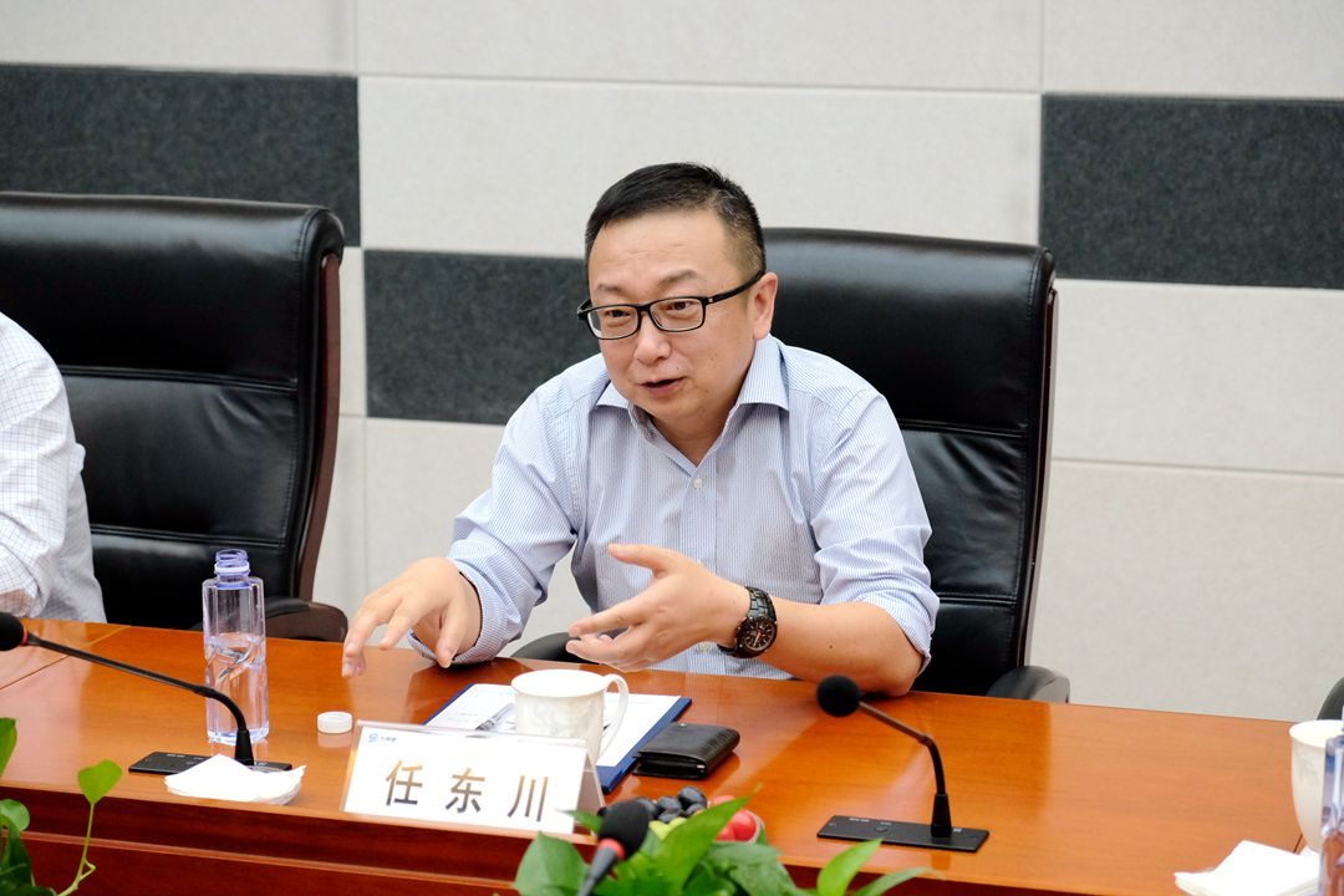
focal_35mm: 83
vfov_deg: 16.5
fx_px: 3098
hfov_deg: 24.5
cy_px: 448
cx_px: 672
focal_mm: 55
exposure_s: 1/320
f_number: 4
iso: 2000
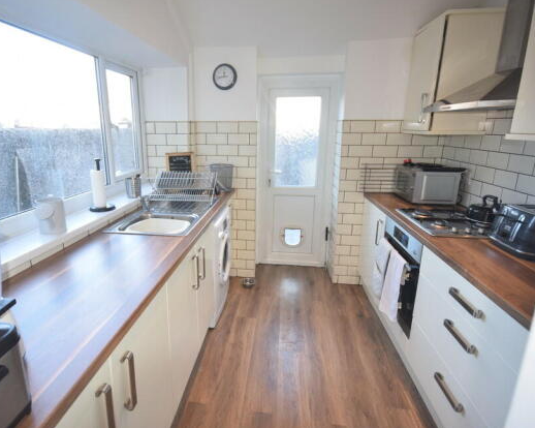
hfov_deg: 81.1
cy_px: 205
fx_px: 310
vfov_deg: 69.1
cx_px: 230
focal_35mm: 20
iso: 800
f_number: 5.6
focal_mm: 11
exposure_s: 1/125
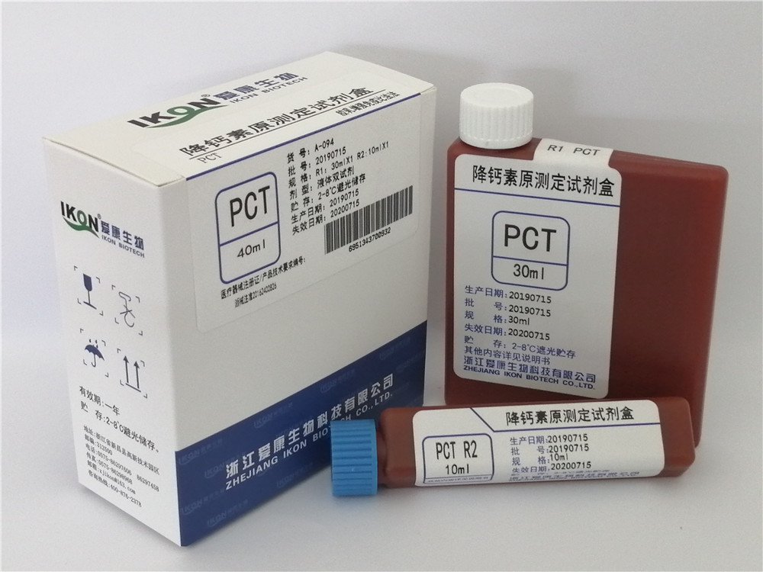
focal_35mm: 60
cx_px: 382
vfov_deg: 24.4
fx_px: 1323
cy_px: 286
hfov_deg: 32.2
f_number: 1.8
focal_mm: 3.64
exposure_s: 1/30
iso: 80
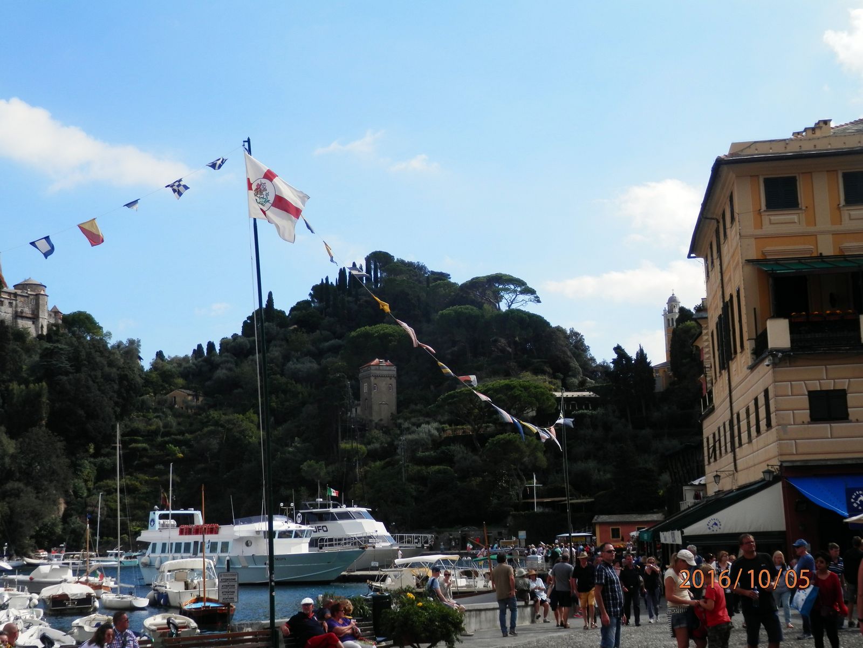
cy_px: 324
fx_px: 1222
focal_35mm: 49
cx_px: 432
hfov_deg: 38.9
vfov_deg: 29.7
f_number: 4
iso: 80
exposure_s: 1/1000
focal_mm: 8.9
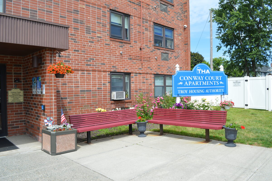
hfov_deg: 67.4
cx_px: 136
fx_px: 204
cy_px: 90
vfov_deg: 47.9
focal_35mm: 27
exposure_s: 1/250
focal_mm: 18
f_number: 8
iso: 100
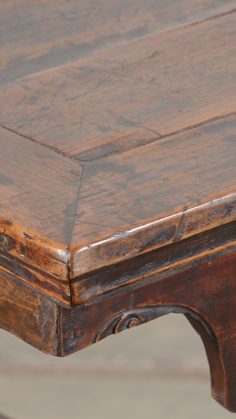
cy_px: 231
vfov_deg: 7.0
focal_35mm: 308
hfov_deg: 3.9
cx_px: 197
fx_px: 3426
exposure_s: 1/80
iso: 125
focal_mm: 105
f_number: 7.1
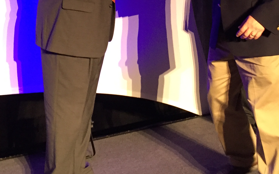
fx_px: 509
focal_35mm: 67
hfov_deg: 30.6
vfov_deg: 18.2
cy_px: -45
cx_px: 163
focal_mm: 4.15
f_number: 2.2
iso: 160
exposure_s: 1/30
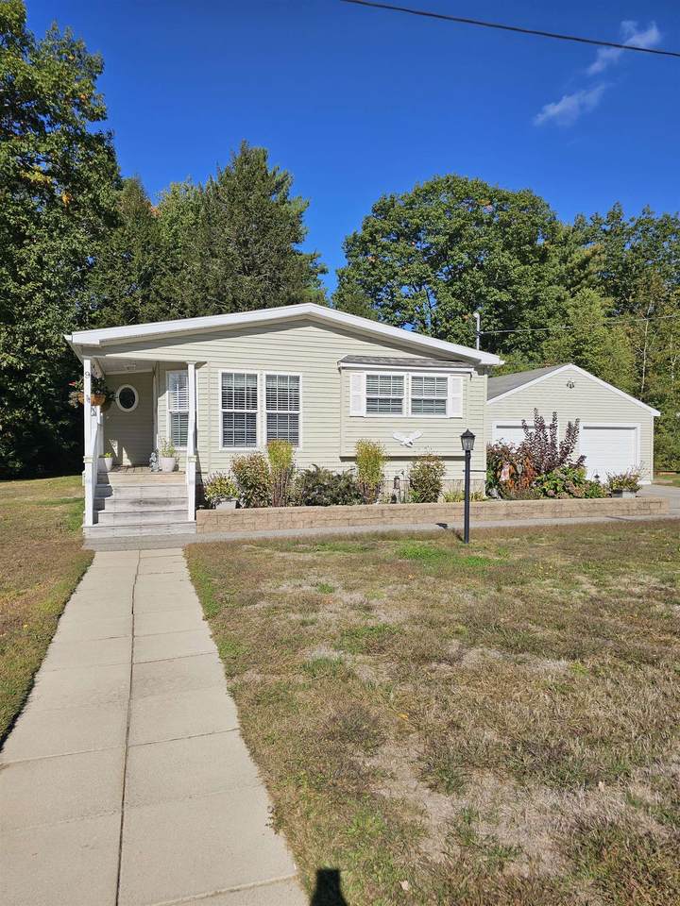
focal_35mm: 23
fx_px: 602
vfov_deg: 73.9
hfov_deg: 58.9
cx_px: 340
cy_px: 453
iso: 10
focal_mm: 6.3
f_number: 1.7
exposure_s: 1/1311
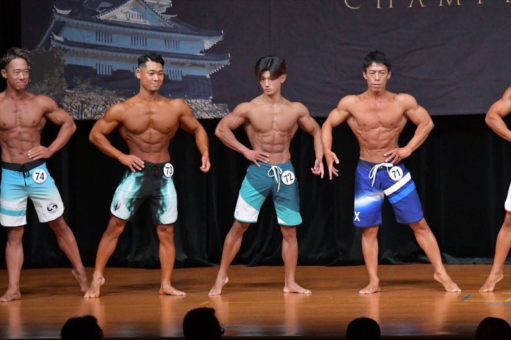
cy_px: 170
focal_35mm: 255
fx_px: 3618
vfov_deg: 5.4
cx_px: 256
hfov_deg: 8.1
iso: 5000
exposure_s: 1/400
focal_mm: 170
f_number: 5.6
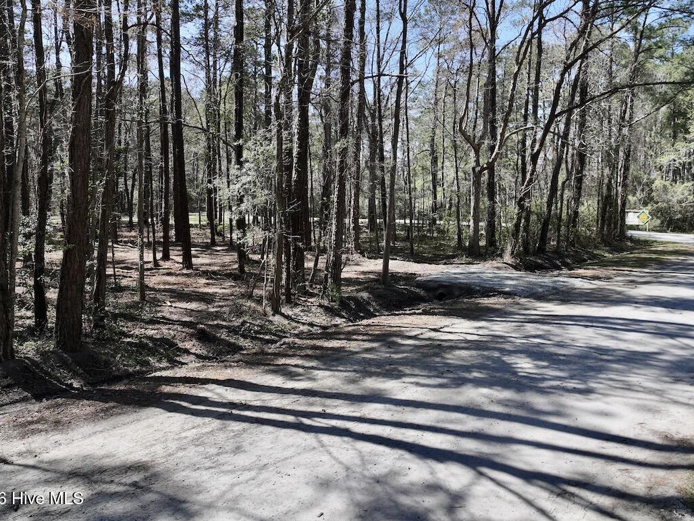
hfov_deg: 63.4
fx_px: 561
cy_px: 222
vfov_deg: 49.6
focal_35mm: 28
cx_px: 358
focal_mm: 12.29
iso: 130
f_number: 2.8
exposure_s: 1/80
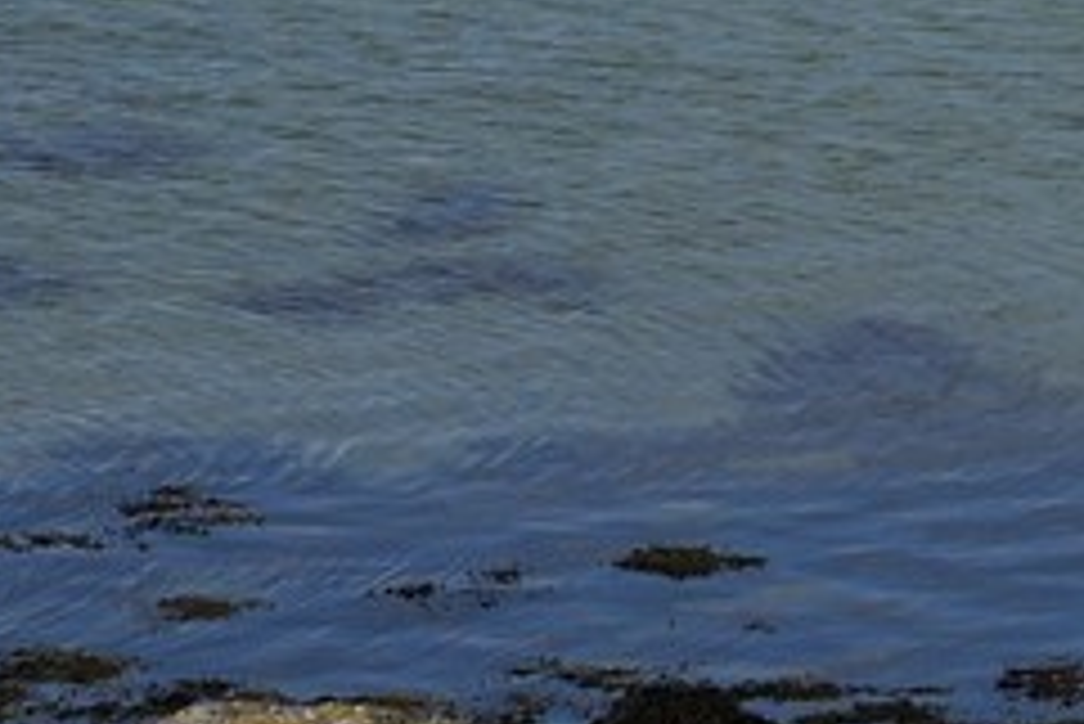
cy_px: -1457
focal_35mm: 464
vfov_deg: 2.9
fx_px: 13979
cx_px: 3396
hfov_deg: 4.3
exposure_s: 1/200
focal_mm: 70
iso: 200
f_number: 16
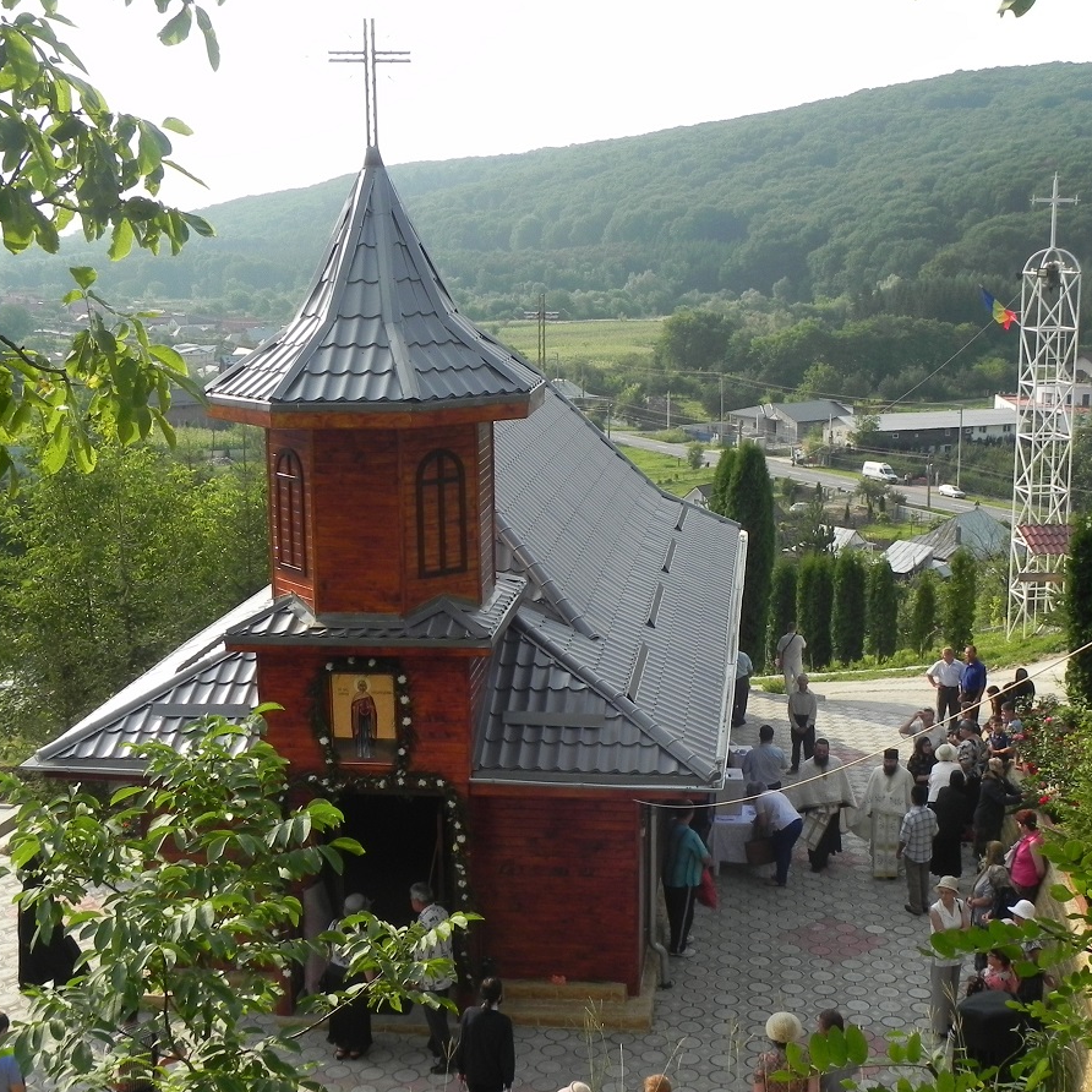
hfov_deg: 38.3
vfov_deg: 38.3
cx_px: 604
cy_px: 547
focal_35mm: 44
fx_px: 1570
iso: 160
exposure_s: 1/279
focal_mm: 6.6
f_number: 6.3
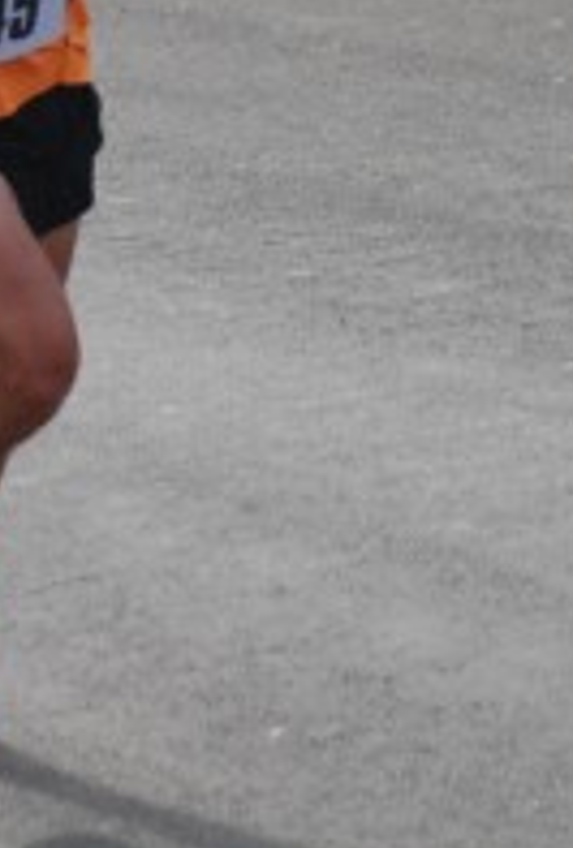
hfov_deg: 6.1
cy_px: 133
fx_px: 5396
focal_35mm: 228
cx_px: 196
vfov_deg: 9.0
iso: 1000
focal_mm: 50
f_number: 5
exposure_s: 1/800
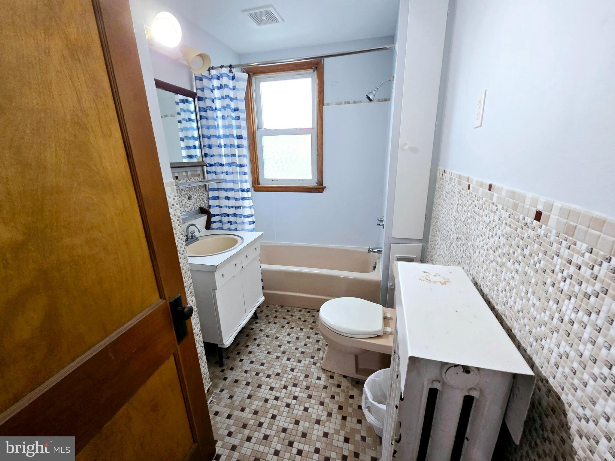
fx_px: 231
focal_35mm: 13
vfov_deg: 89.9
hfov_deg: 106.2
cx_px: 308
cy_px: 230
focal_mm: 2.2
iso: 160
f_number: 2.2
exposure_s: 1/60.2
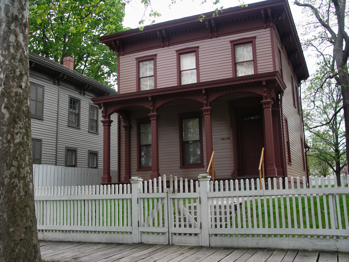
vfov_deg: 38.7
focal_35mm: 37
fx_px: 373
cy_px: 131
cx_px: 174
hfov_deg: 50.1
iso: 50
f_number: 4.5
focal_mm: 9.7
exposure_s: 1/125
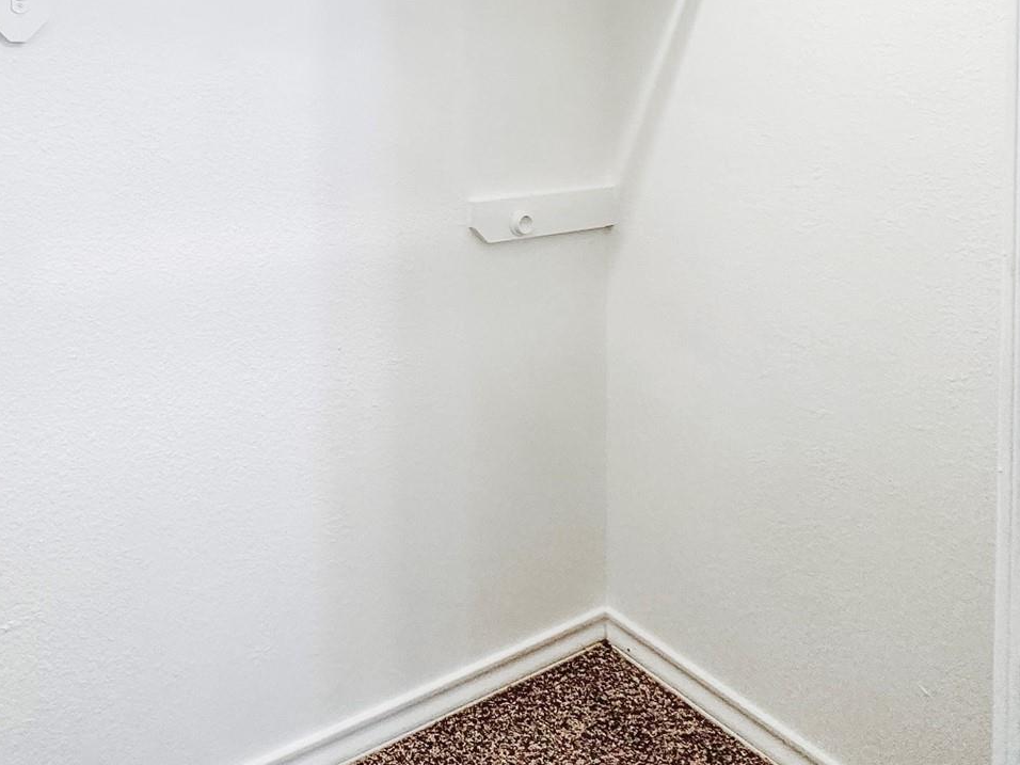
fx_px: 884
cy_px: 82
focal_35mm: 30
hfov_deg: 58.1
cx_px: 313
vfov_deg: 43.0
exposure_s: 1/120
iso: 320
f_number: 2.2
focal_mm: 2.22
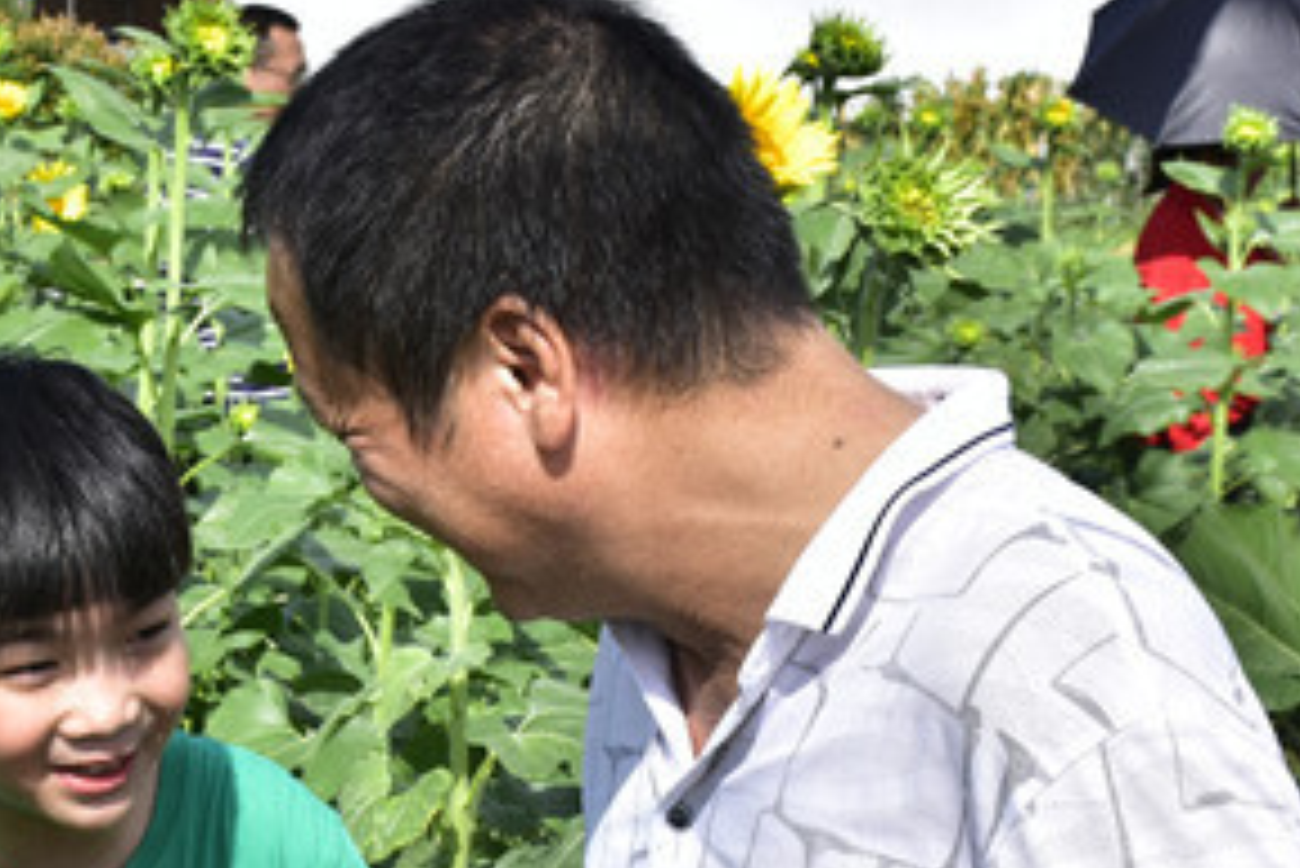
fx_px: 3939
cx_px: 108
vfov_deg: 12.5
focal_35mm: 109
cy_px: 702
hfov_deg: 18.4
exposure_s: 1/250
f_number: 11
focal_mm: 35
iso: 200
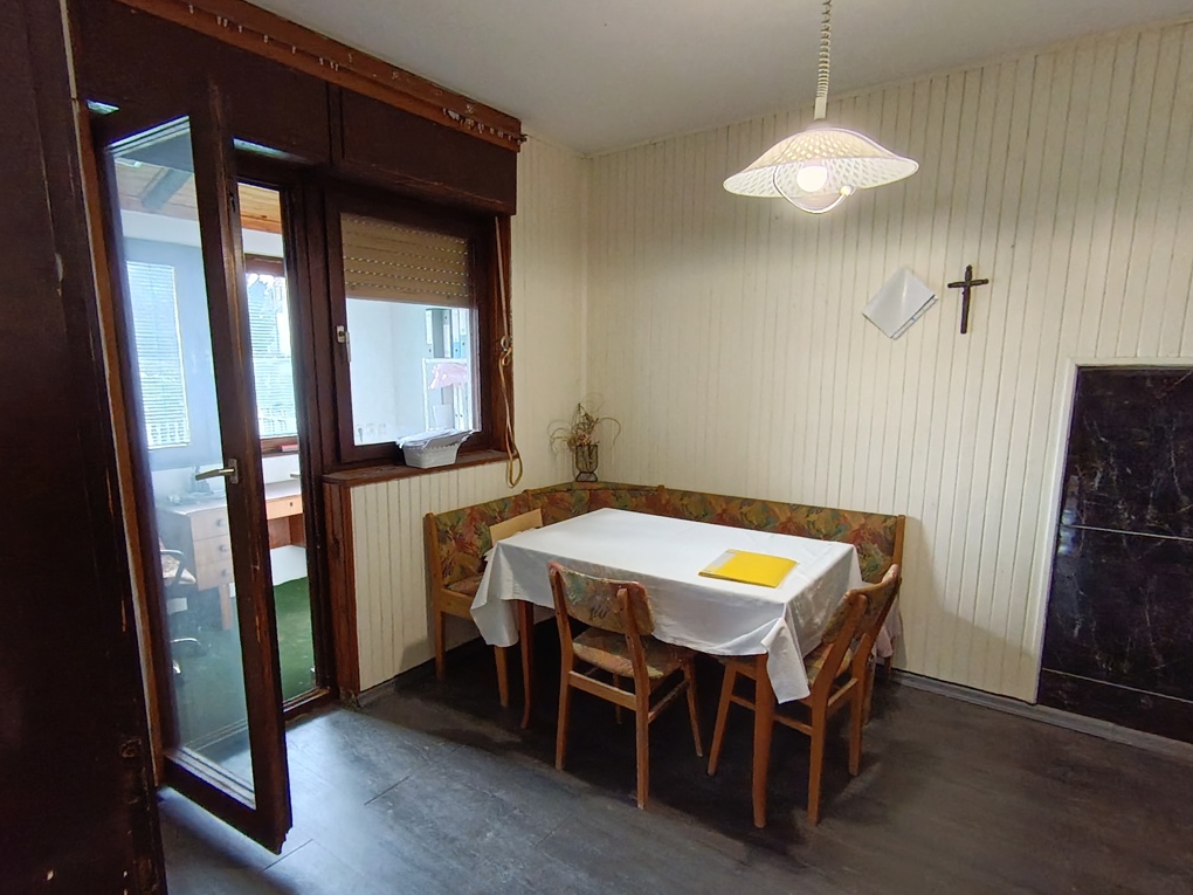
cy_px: 483
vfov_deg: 65.9
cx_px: 565
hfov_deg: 81.7
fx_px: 689
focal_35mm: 20
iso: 694
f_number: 2.2
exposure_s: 1/33.3
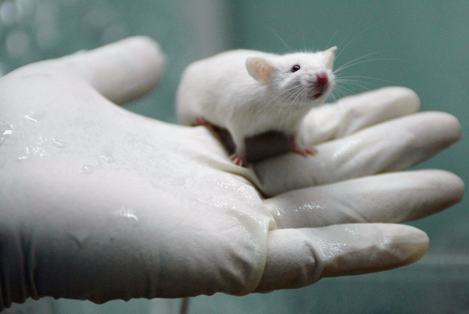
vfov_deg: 13.1
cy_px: 157
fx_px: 1369
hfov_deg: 19.4
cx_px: 234
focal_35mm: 105
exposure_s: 1/400
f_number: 2.8
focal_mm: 70
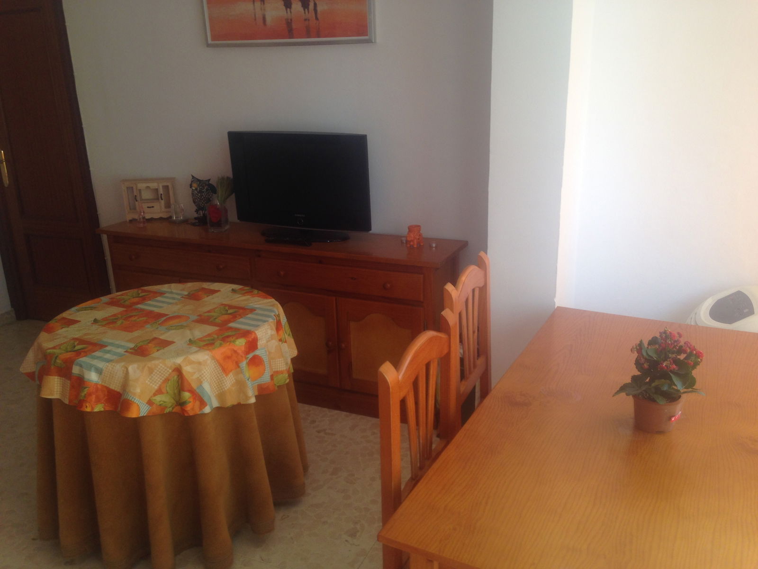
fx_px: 723
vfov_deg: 42.9
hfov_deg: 55.4
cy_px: 284
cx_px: 379
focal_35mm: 33
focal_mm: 4.12
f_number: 2.4
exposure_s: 1/60
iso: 50
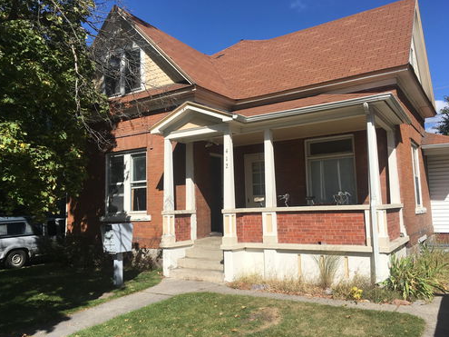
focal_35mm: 30
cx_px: 226
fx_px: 389
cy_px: 166
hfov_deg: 60.0
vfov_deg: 46.8
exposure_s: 1/2481
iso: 25
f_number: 2.2
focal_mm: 4.15
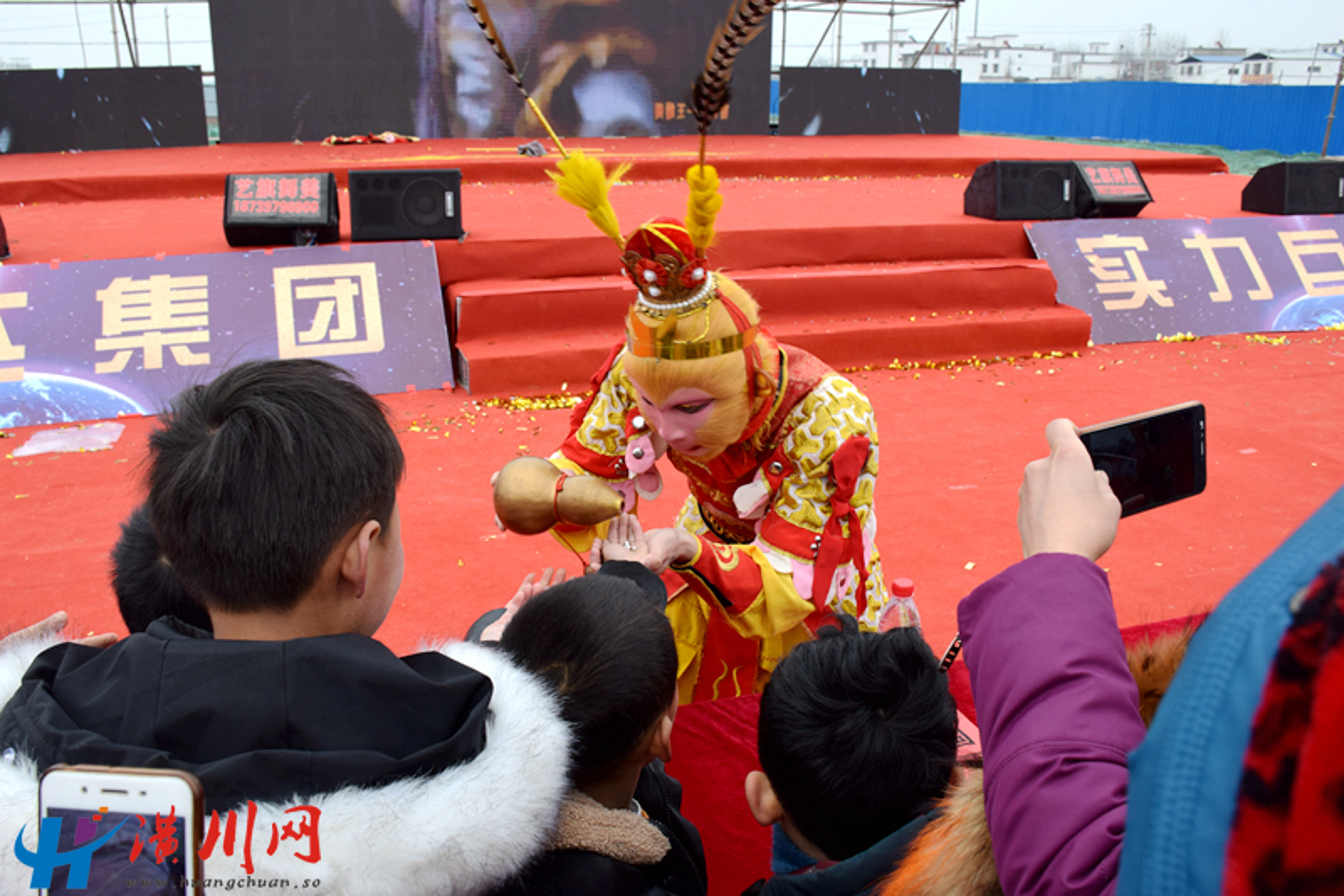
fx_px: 1008
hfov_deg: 67.4
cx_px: 672
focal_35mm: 27
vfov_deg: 47.9
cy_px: 448
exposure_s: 1/250
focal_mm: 18
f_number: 8
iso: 280
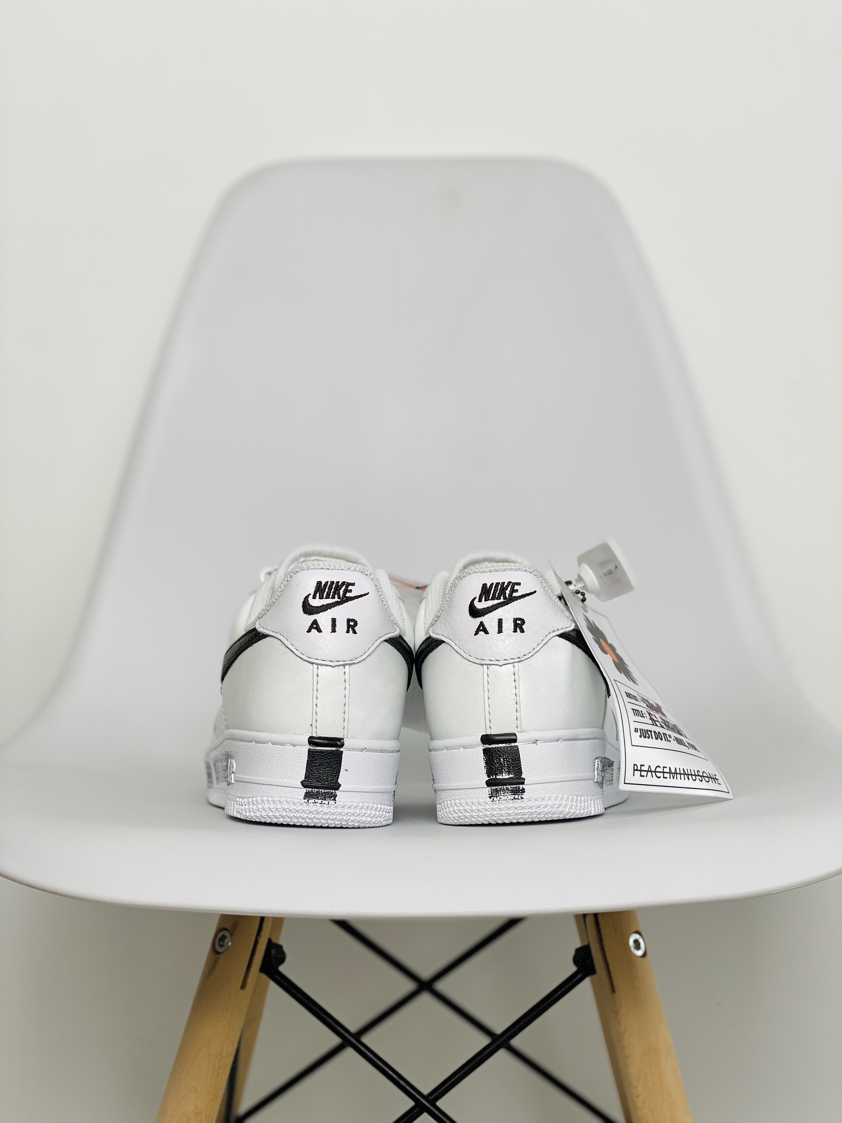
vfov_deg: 36.8
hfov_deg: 28.0
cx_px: 421
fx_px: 1686
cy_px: 562
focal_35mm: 52
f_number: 2
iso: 20
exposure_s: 1/127
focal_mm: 6
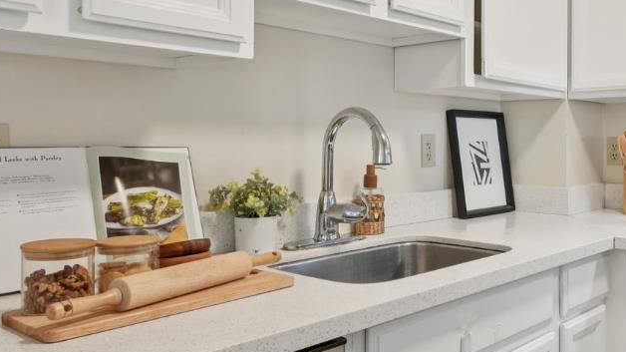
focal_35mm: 35
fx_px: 581
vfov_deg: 33.6
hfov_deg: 53.2
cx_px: 493
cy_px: 139
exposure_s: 1/30
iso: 640
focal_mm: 14
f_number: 8
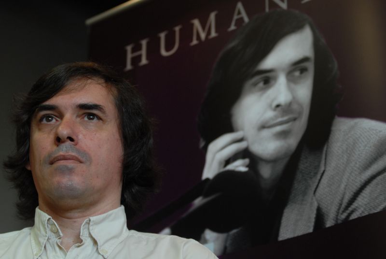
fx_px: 1127
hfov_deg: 19.4
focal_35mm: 105
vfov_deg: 13.1
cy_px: 130
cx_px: 193
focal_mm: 70
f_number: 3.2
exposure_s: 1/50
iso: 400
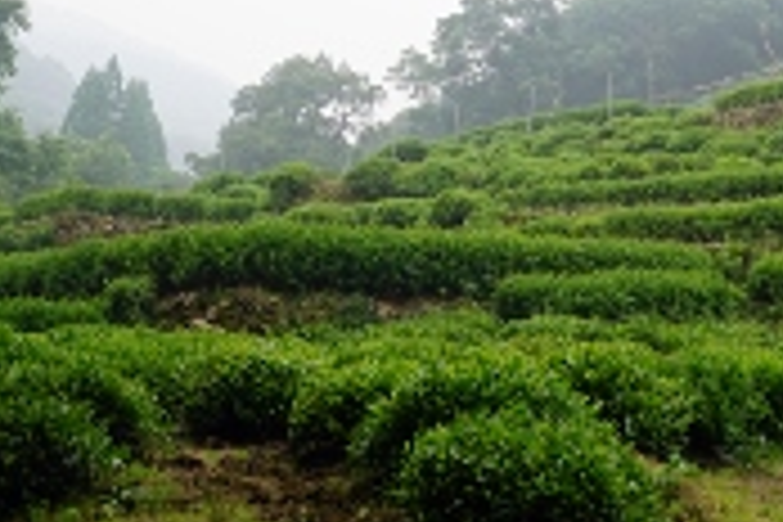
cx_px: 788
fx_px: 1653
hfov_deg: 25.3
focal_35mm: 76
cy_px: 241
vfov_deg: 17.9
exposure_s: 1/100
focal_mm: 22
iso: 100
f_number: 6.3
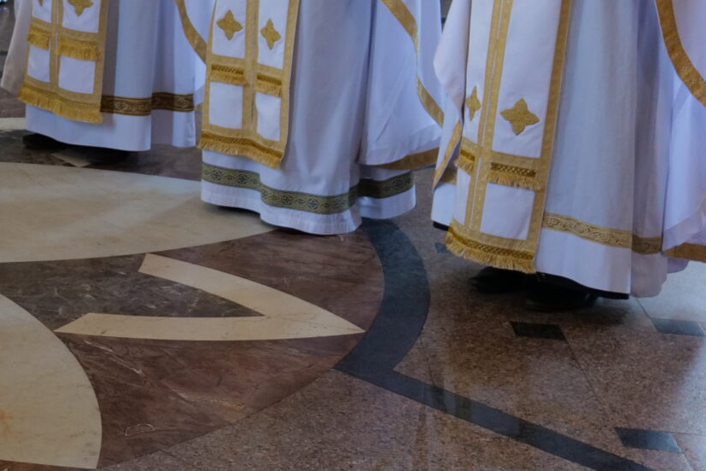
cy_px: -64
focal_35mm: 99
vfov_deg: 13.5
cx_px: -225
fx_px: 1942
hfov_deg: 19.0
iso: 2500
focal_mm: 32
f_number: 4.3
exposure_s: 1/60
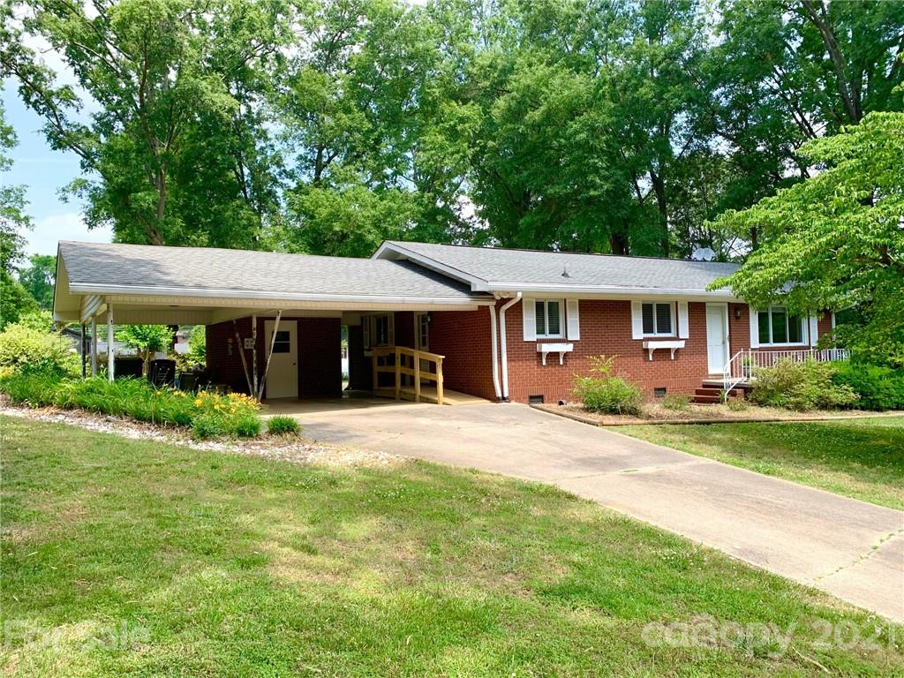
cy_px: 339
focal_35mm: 26
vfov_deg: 53.1
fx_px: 679
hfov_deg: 67.3
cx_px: 452
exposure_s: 1/808
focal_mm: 4.25
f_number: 1.8
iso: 25
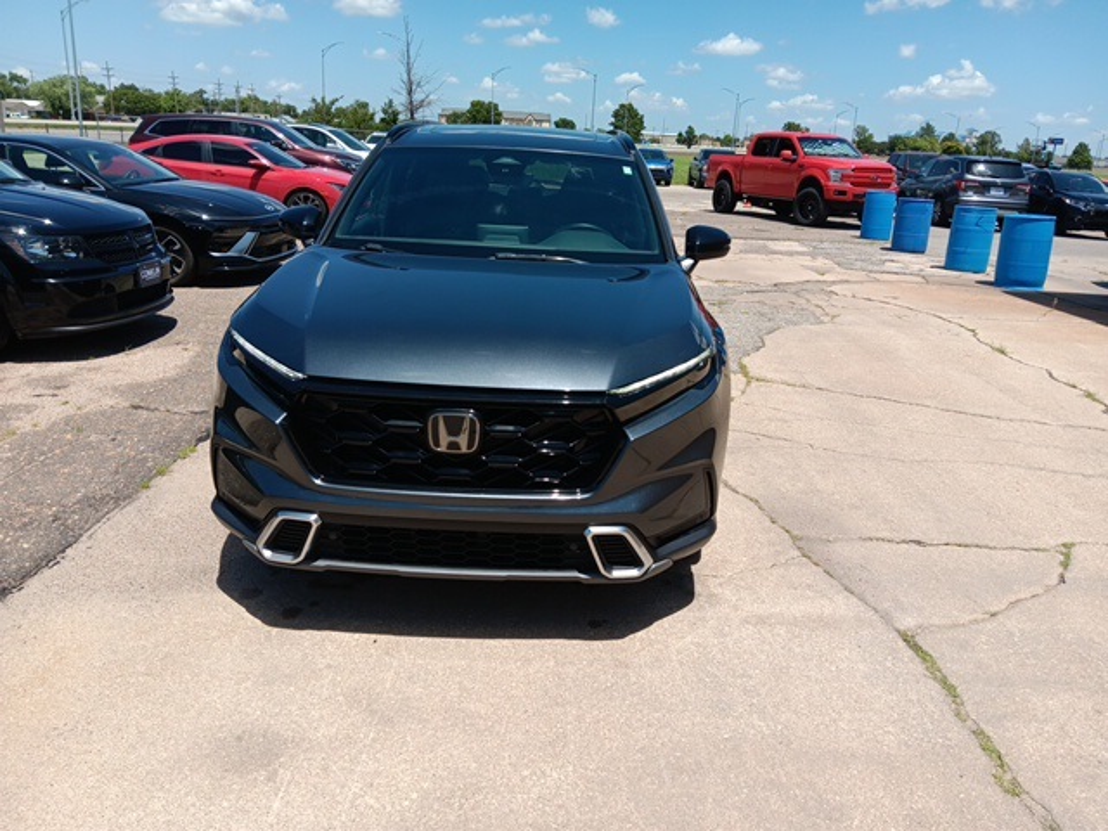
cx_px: 554
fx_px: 832
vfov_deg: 53.1
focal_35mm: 26
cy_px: 416
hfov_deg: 67.3
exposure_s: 1/585
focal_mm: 3.98
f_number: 1.8
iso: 100
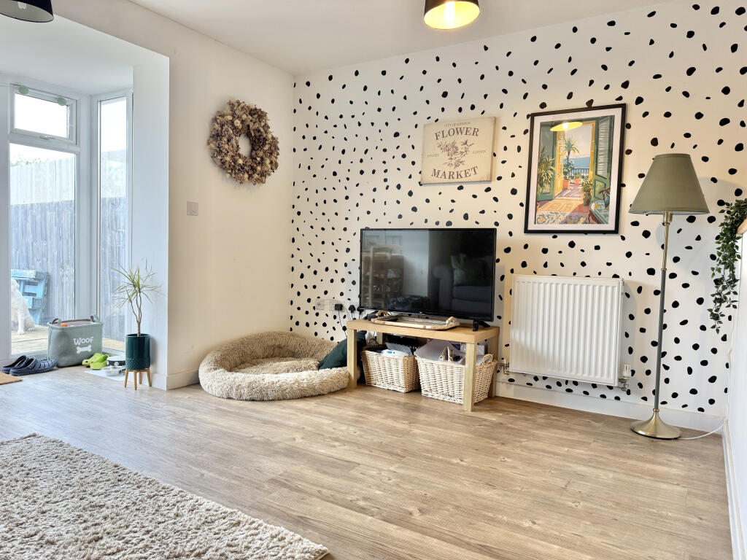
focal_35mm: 24
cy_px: 280
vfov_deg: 56.8
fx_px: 518
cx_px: 374
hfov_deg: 71.6
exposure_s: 1/100
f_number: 1.78
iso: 125
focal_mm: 6.76
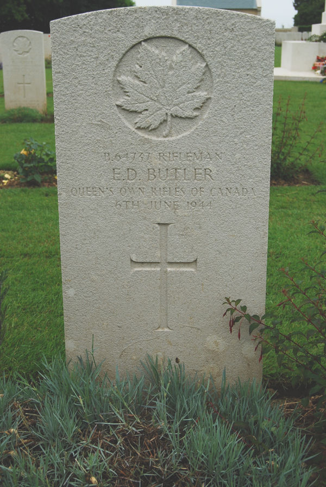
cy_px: 244
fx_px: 711
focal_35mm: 52
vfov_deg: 37.8
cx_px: 163
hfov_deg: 25.8
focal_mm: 35
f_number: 8
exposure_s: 1/250
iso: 200
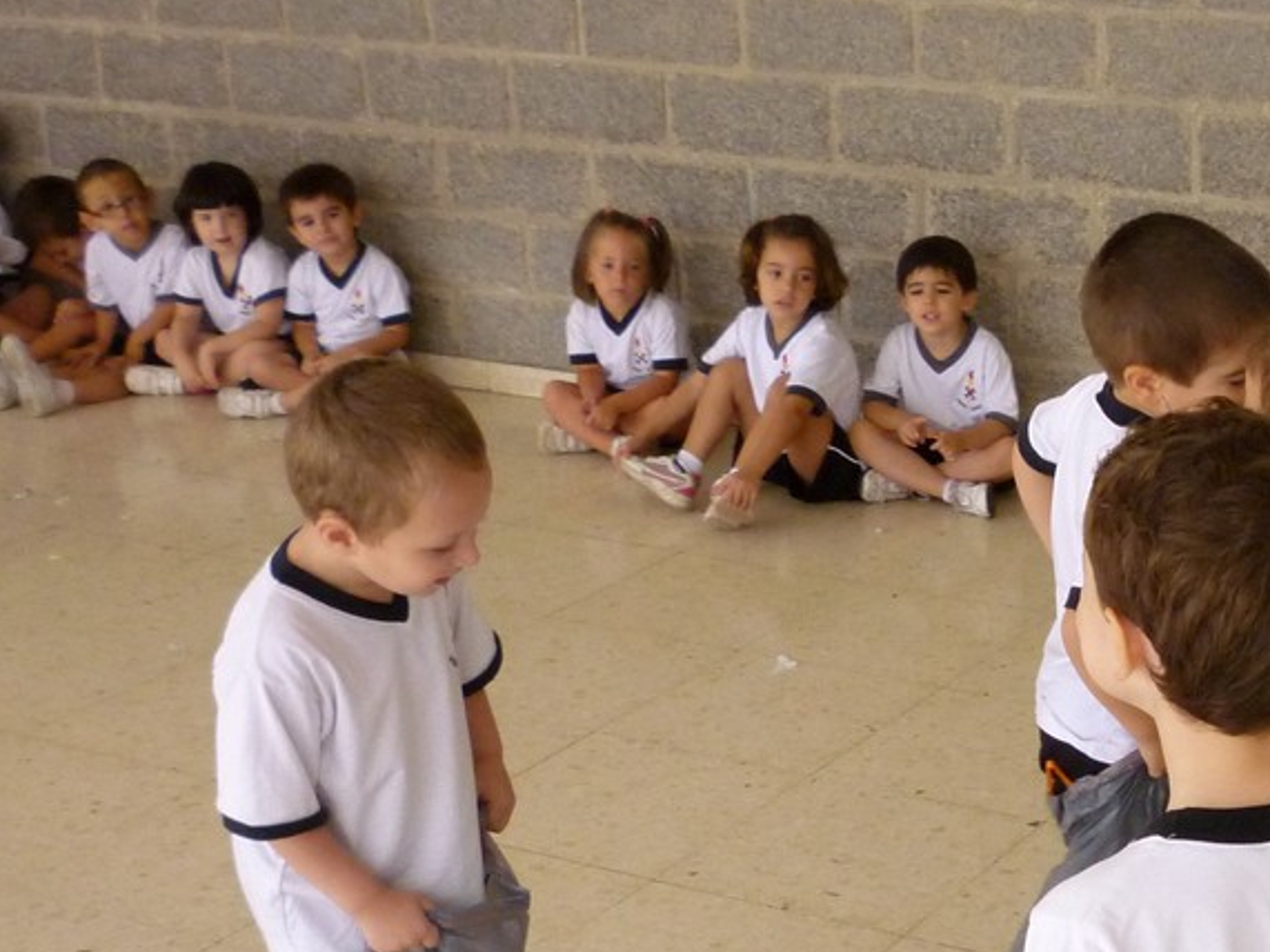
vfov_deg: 22.4
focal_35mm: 65
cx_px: 1279
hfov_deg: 28.0
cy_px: 714
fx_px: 2384
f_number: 3.3
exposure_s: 1/200
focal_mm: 5.2
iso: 320
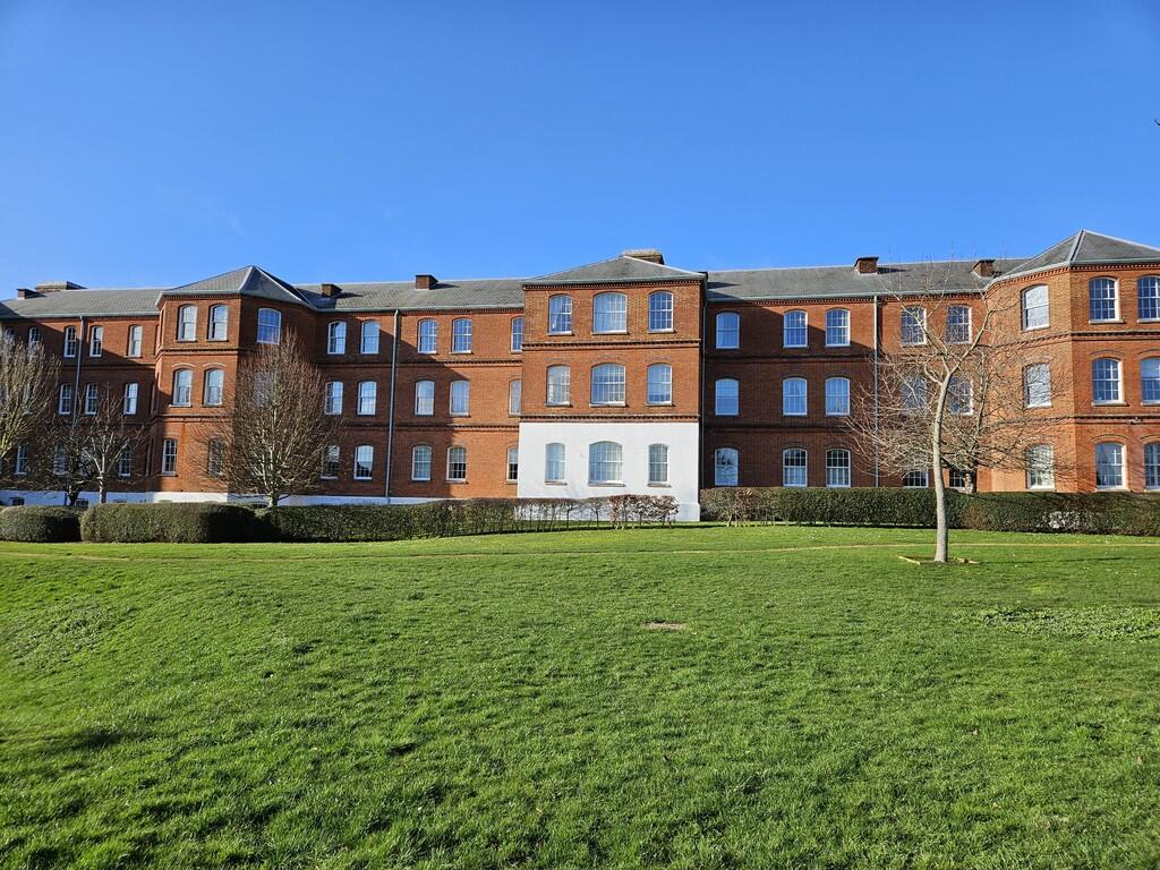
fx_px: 771
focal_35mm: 23
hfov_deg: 73.9
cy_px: 435
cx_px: 580
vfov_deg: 58.9
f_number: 1.8
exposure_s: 1/1410
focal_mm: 5.4
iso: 25
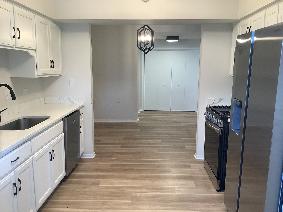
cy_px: 106
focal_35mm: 31
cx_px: 142
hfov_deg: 58.4
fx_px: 253
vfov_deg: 45.4
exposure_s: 1/60
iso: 80
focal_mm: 3.3
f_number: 2.4
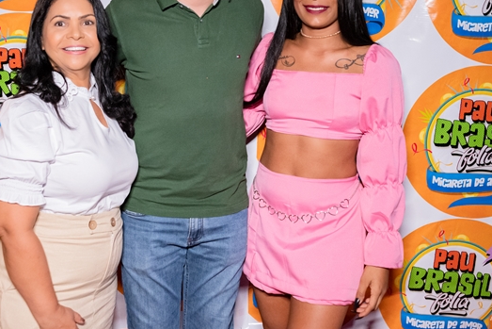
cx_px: 203
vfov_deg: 26.3
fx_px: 697
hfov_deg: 38.7
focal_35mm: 51
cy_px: 97
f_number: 2.8
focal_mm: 24
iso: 2500
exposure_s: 1/200
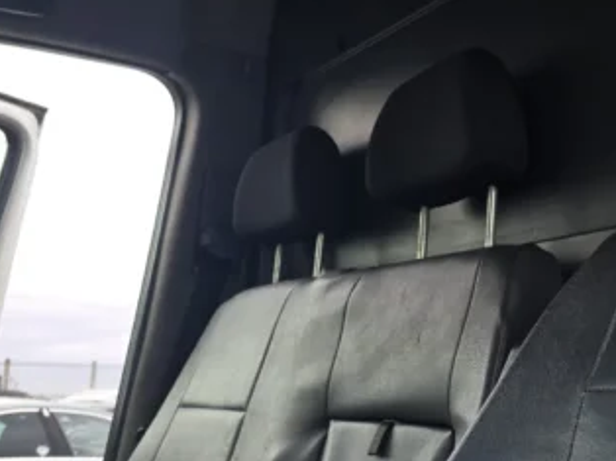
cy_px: 292
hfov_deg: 39.7
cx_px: 561
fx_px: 782
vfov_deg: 32.7
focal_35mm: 44
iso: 12
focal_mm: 6.3
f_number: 1.7
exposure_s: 1/104
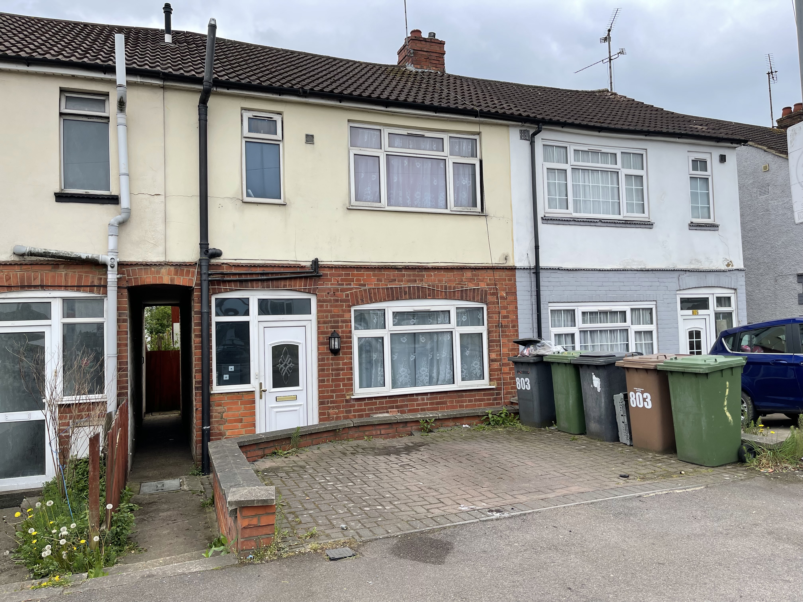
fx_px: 603
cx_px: 402
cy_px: 301
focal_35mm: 26
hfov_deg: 67.3
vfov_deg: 53.1
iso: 32
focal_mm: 5.1
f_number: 1.6
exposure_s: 1/1339
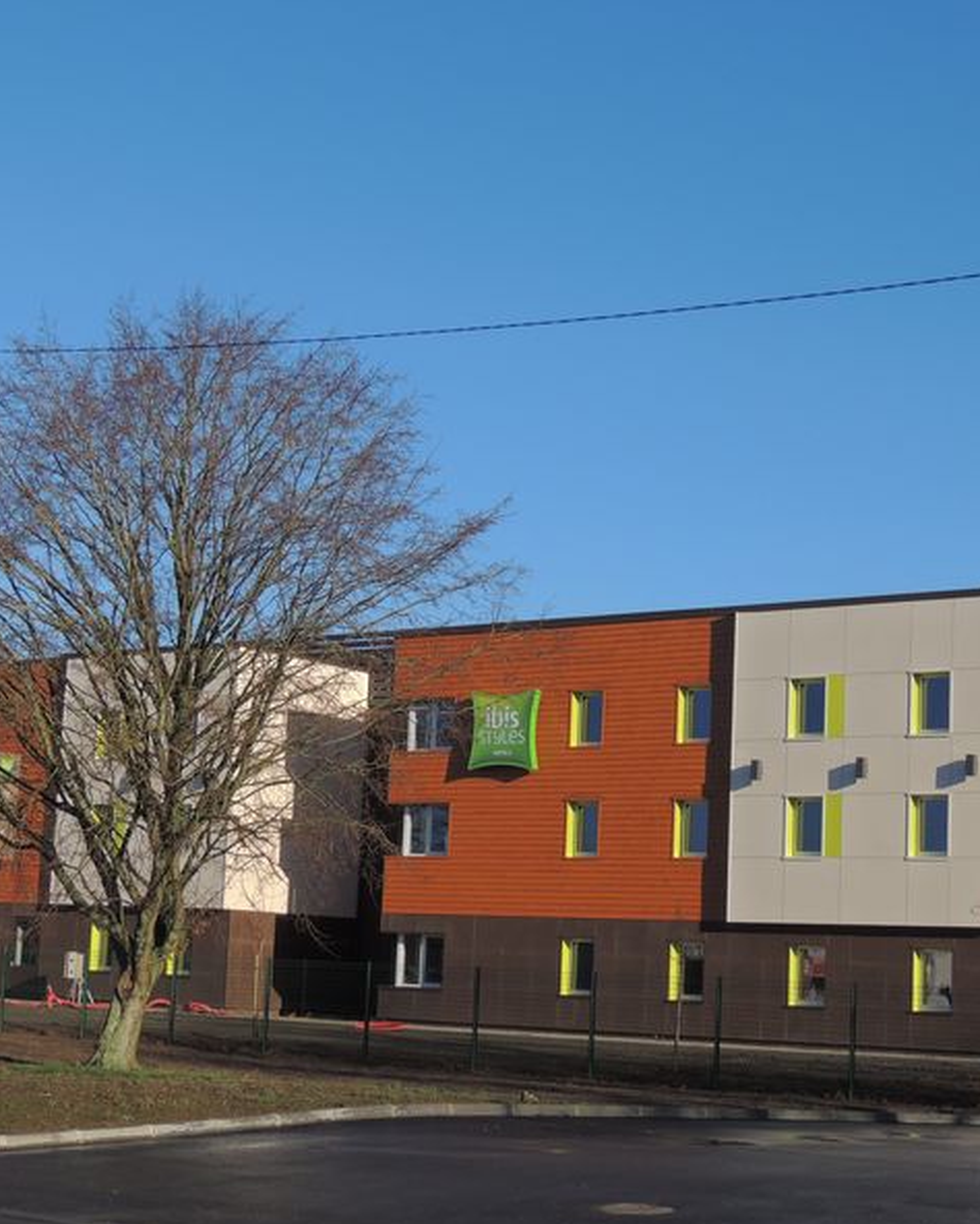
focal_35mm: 62
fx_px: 2247
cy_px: 616
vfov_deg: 30.5
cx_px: 523
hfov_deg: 24.6
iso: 100
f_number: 3.5
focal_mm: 8.3
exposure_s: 1/1250
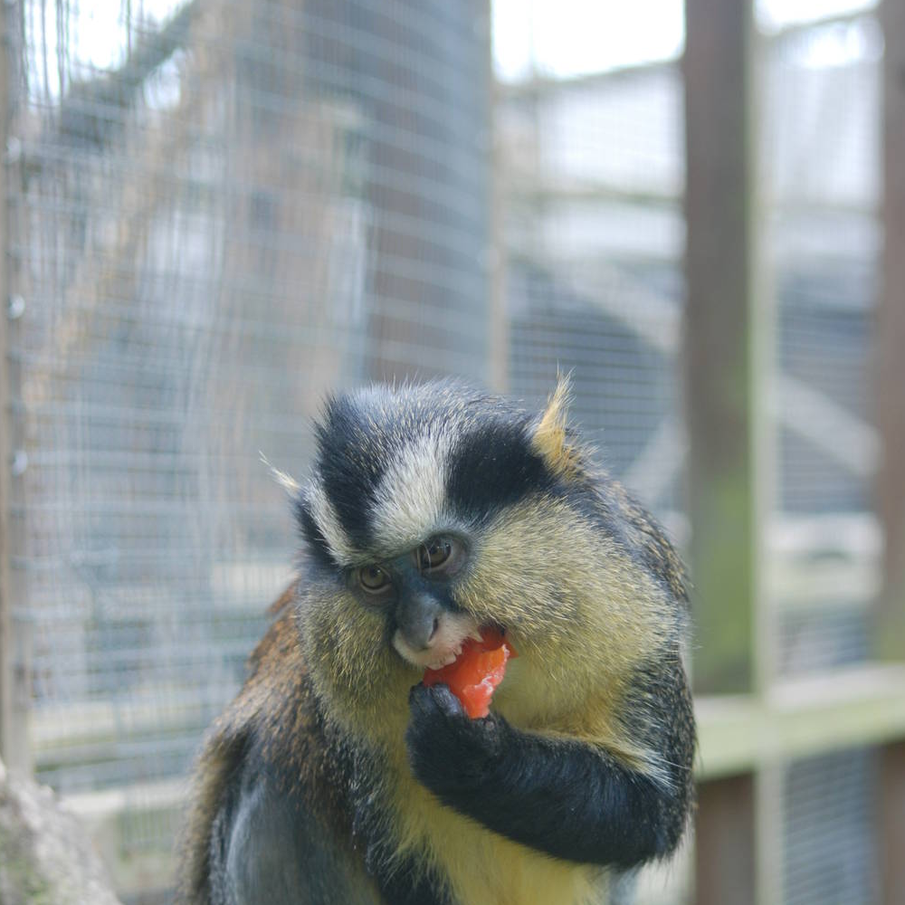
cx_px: 431
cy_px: 626
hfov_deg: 12.2
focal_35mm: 143
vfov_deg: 12.2
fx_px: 4230
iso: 280
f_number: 4
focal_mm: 70
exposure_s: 1/125
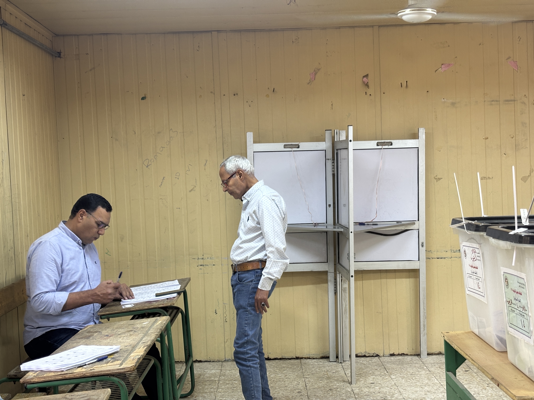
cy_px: 200
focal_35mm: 52
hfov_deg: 36.8
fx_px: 802
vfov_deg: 28.0
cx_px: 267
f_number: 1.6
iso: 100
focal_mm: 5.96
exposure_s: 1/50
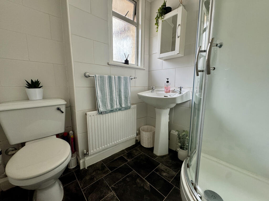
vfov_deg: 85.7
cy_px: 100
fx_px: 109
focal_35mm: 14
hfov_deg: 102.1
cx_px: 134
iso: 200
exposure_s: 1/99
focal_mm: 2.22
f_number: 2.2
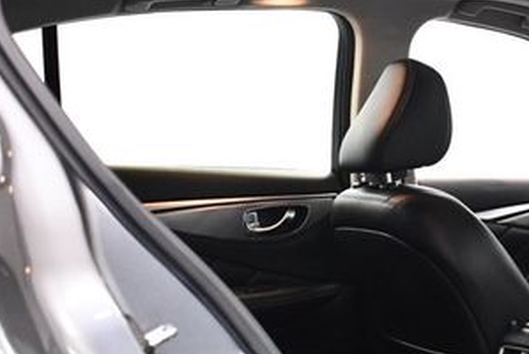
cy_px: 239
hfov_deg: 25.3
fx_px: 1133
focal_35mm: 77
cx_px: 504
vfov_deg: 17.7
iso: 3200
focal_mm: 18
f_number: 3.5
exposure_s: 1/125
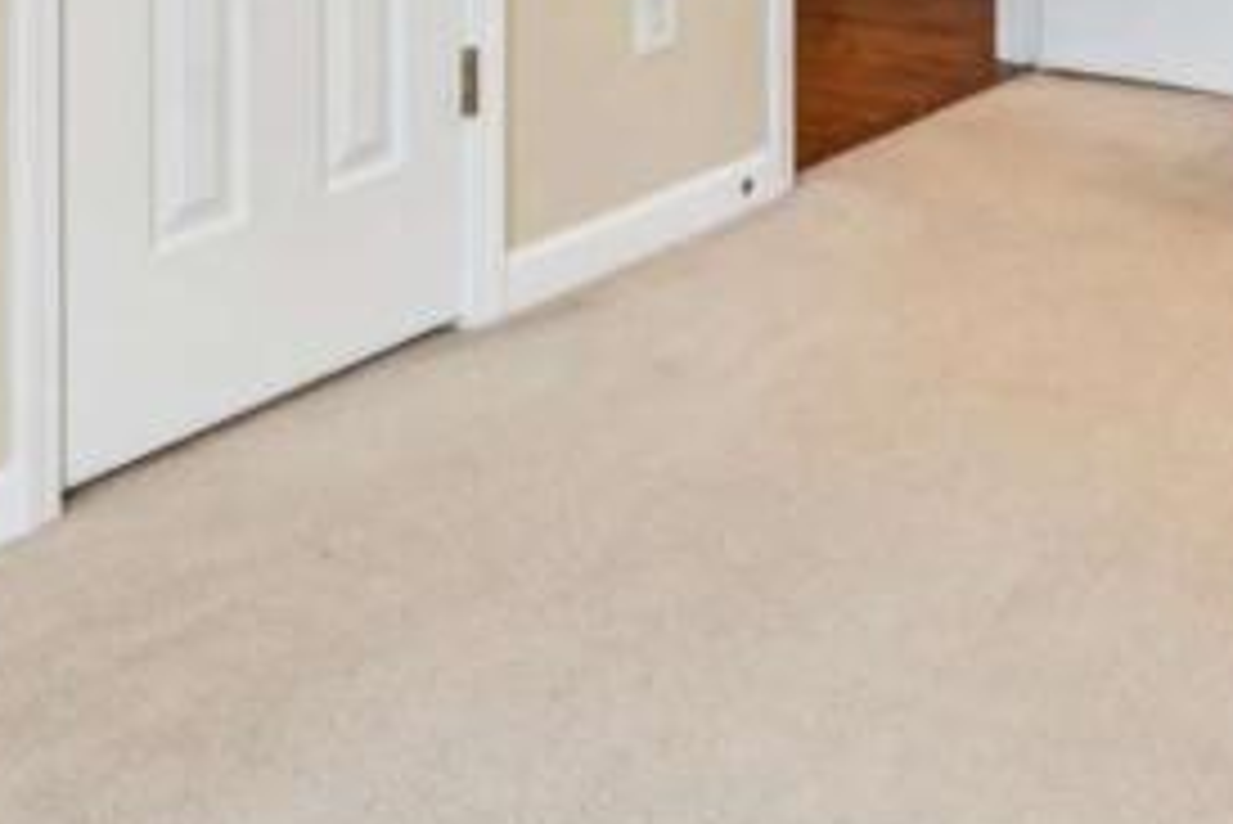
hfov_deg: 27.0
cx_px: 1264
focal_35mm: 70
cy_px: -558
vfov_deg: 16.8
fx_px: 2399
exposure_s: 1/13
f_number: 8
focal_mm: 16
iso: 400
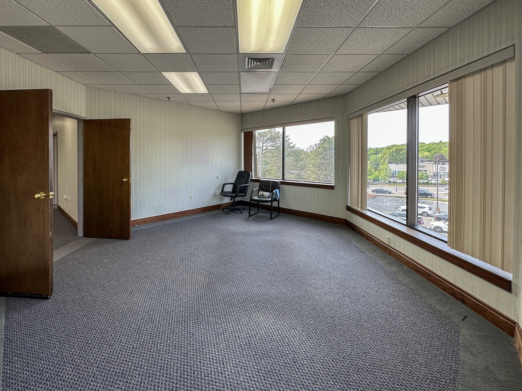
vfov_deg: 85.7
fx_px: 211
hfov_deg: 102.1
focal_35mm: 14
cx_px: 261
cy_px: 196
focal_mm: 2.22
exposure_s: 1/120
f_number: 2.2
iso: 80
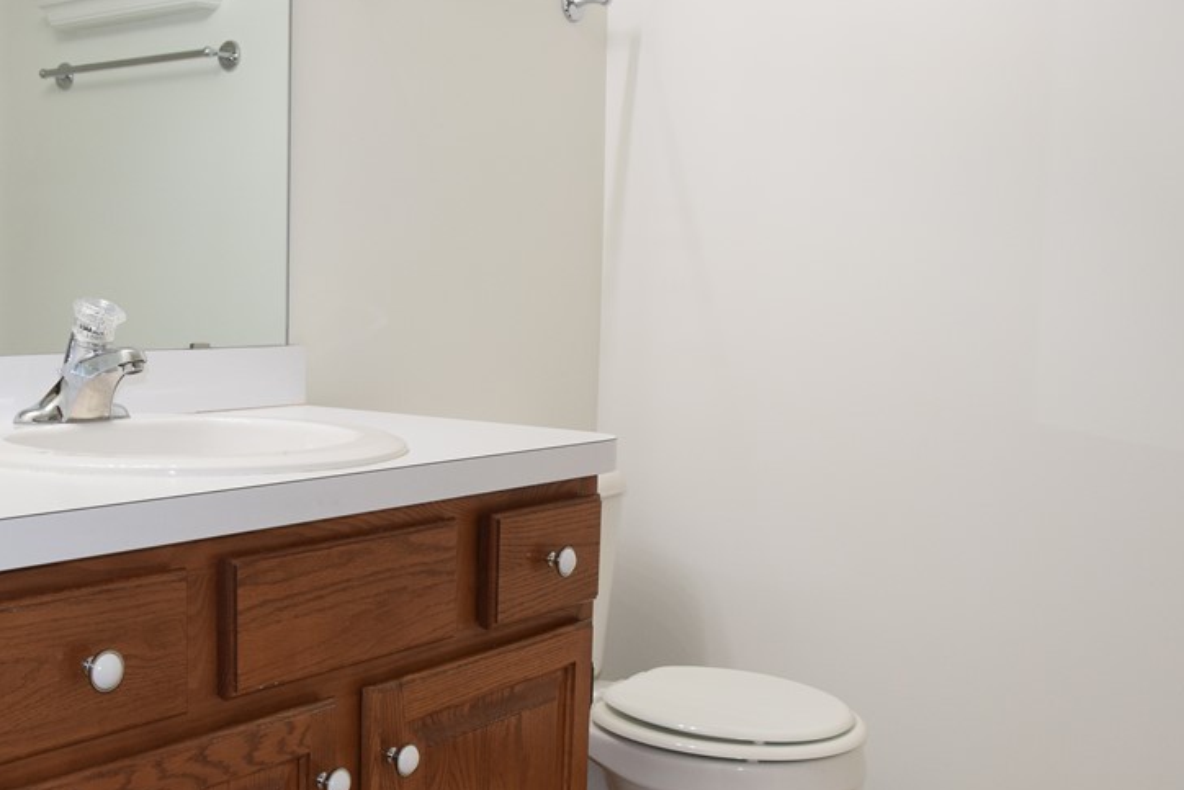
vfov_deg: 29.8
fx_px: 1480
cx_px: 442
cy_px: 476
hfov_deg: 43.2
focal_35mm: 45
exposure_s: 1/125
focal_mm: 20
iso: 800
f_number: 5.6
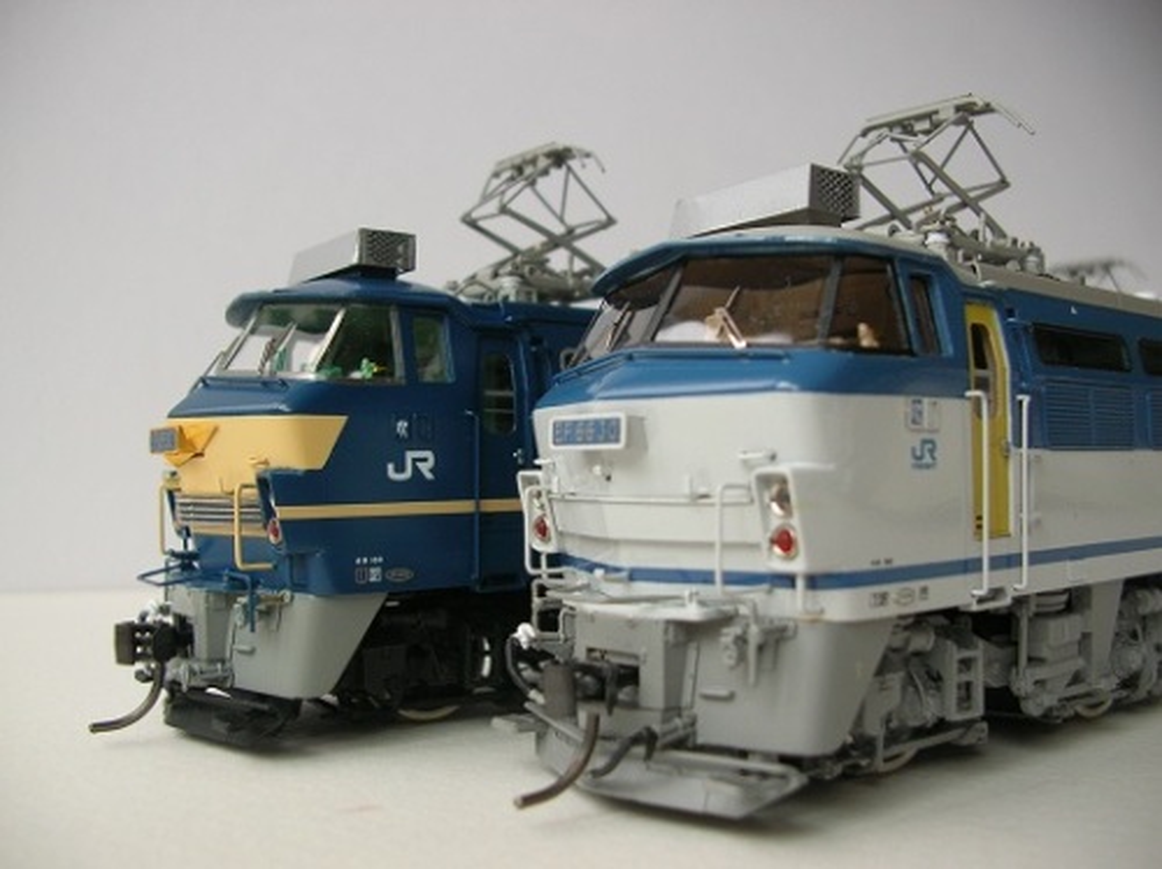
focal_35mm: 35
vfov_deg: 40.6
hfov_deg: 52.7
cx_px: 581
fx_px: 1174
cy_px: 434
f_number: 2.8
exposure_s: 1/66.4
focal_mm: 5.8
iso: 50
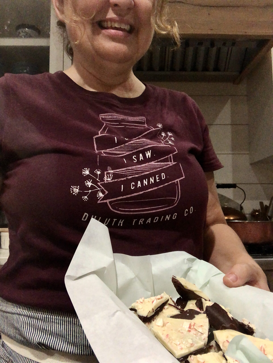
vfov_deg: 56.8
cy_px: 182
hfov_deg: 44.2
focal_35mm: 32
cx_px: 136
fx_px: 336
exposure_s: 1/60
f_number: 2.2
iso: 200
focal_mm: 2.87
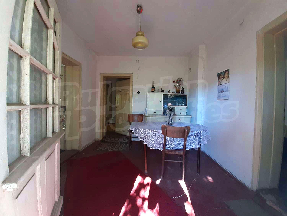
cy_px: 108
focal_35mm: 13
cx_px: 144
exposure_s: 1/50
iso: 160
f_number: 2.2
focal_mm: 1.42
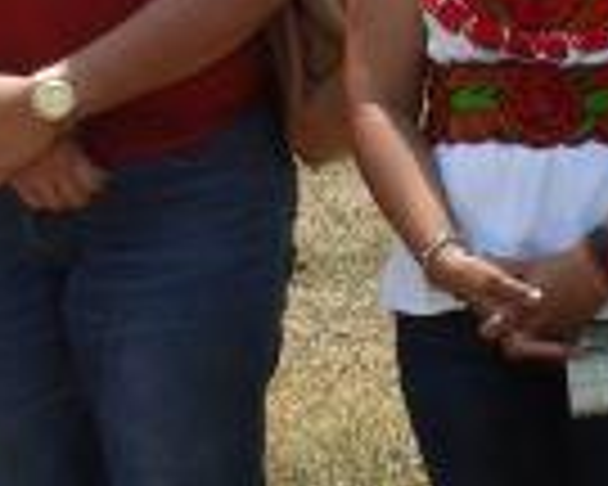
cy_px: 202
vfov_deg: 6.0
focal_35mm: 260
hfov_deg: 7.0
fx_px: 4679
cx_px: 1459
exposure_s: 1/1000
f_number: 3.8
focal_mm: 6.3
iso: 100
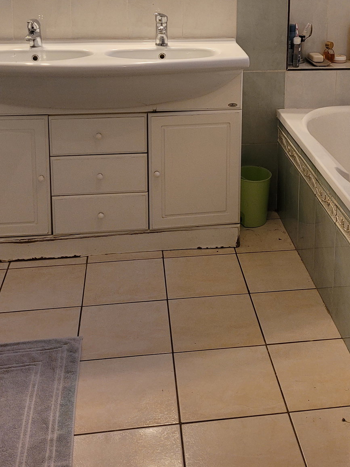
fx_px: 647
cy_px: 60
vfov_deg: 37.4
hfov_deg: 30.1
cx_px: 233
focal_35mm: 48
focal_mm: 5.4
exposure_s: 1/100
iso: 250
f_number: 1.8
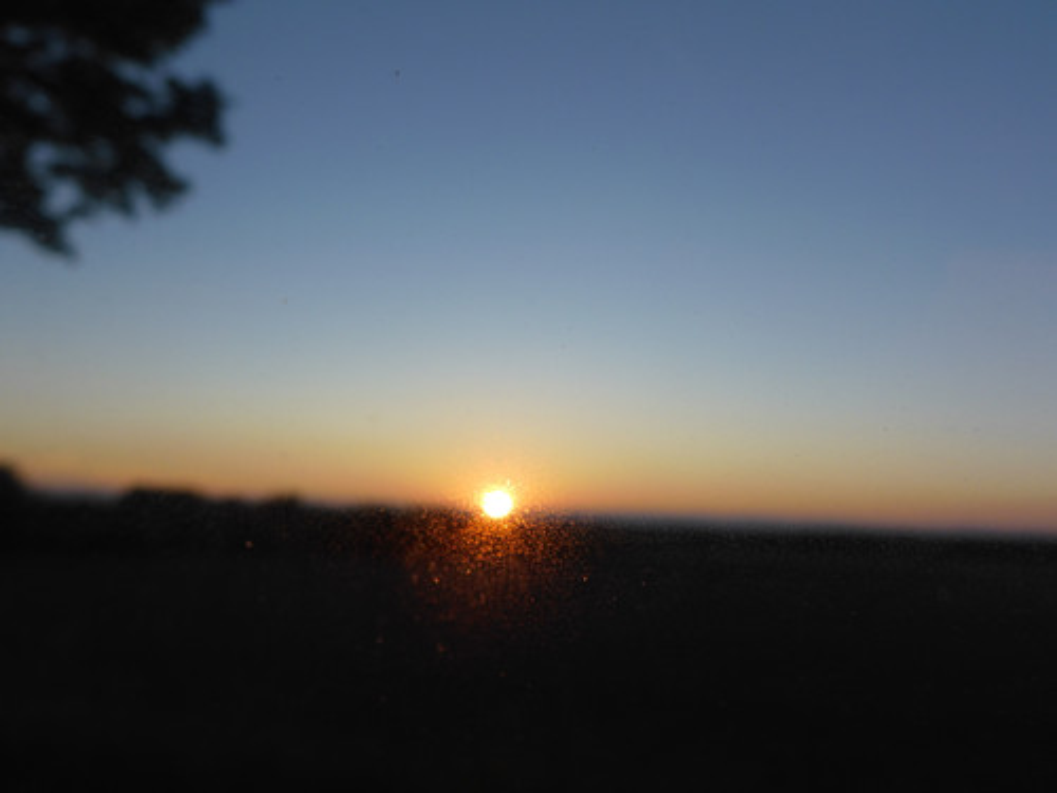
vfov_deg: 49.7
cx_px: 528
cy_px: 396
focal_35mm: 28
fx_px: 855
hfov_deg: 63.4
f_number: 3.3
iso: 80
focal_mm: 4.9
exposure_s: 1/320
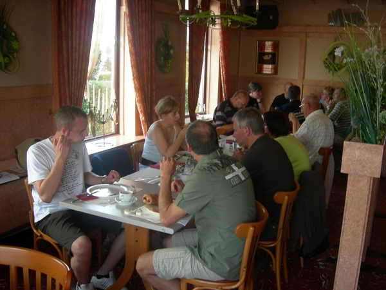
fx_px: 401
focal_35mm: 36
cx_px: 193
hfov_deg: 51.4
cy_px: 145
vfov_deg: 39.7
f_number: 2.7
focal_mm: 7.5
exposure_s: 1/34.4
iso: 64
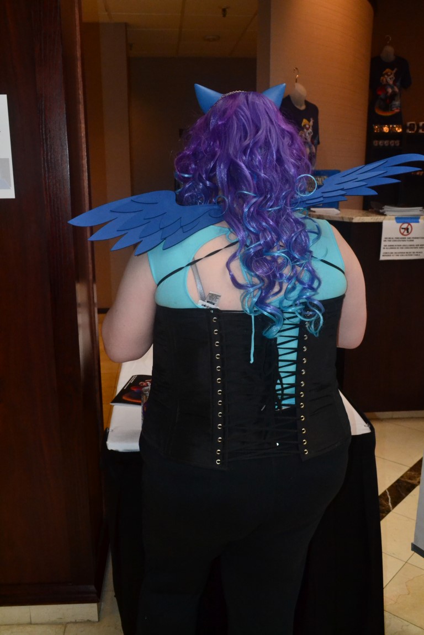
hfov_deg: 40.0
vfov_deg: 57.2
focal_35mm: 33
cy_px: 318
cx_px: 212
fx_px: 583
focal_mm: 22
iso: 3200
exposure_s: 1/60
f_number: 7.1
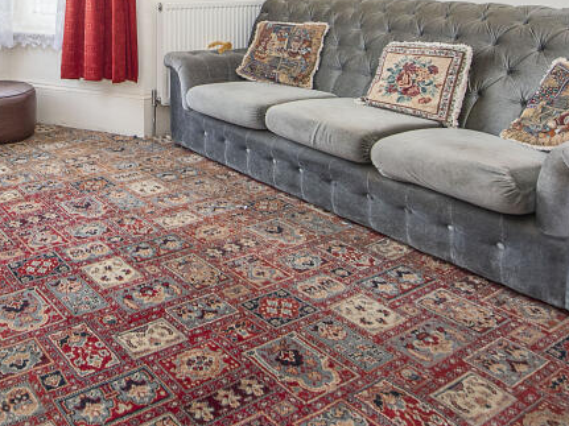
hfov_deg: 50.9
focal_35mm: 32
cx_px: 66
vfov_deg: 38.1
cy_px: -21
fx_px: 526
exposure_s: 1/40
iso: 500
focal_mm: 14
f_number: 5.6
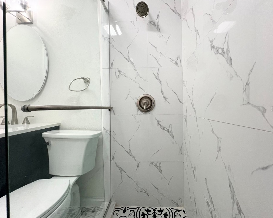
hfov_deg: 100.5
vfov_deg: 88.0
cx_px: 148
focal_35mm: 14
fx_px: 113
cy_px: 109
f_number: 1.8
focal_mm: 1.57
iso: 160
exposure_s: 1/120
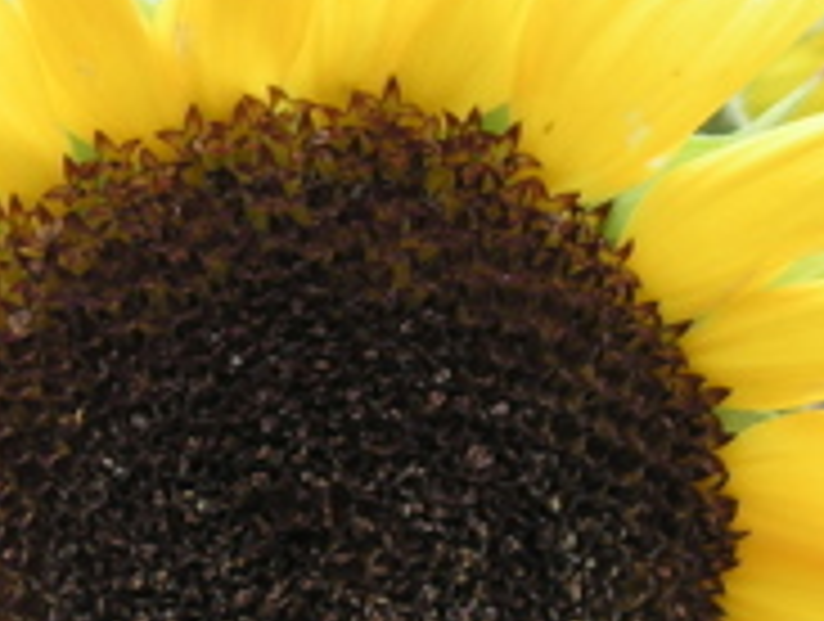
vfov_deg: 7.4
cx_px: 315
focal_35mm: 202
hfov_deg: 9.8
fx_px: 4818
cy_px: 506
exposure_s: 1/90
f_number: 3.7
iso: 50
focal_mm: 9.7
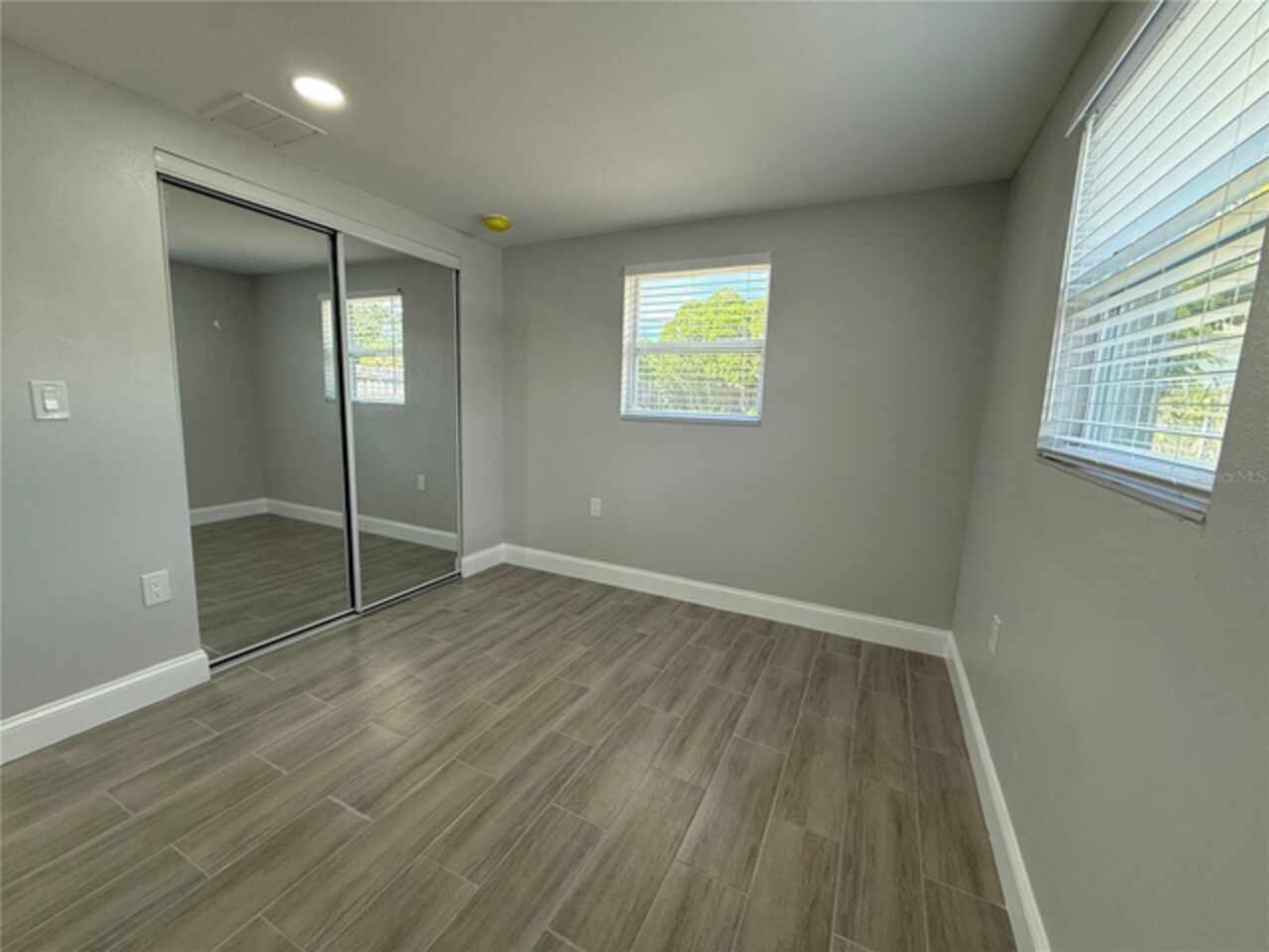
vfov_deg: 85.7
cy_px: 476
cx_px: 634
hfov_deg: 102.1
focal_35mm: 14
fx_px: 513
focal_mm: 2.22
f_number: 2.2
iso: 100
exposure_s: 1/120
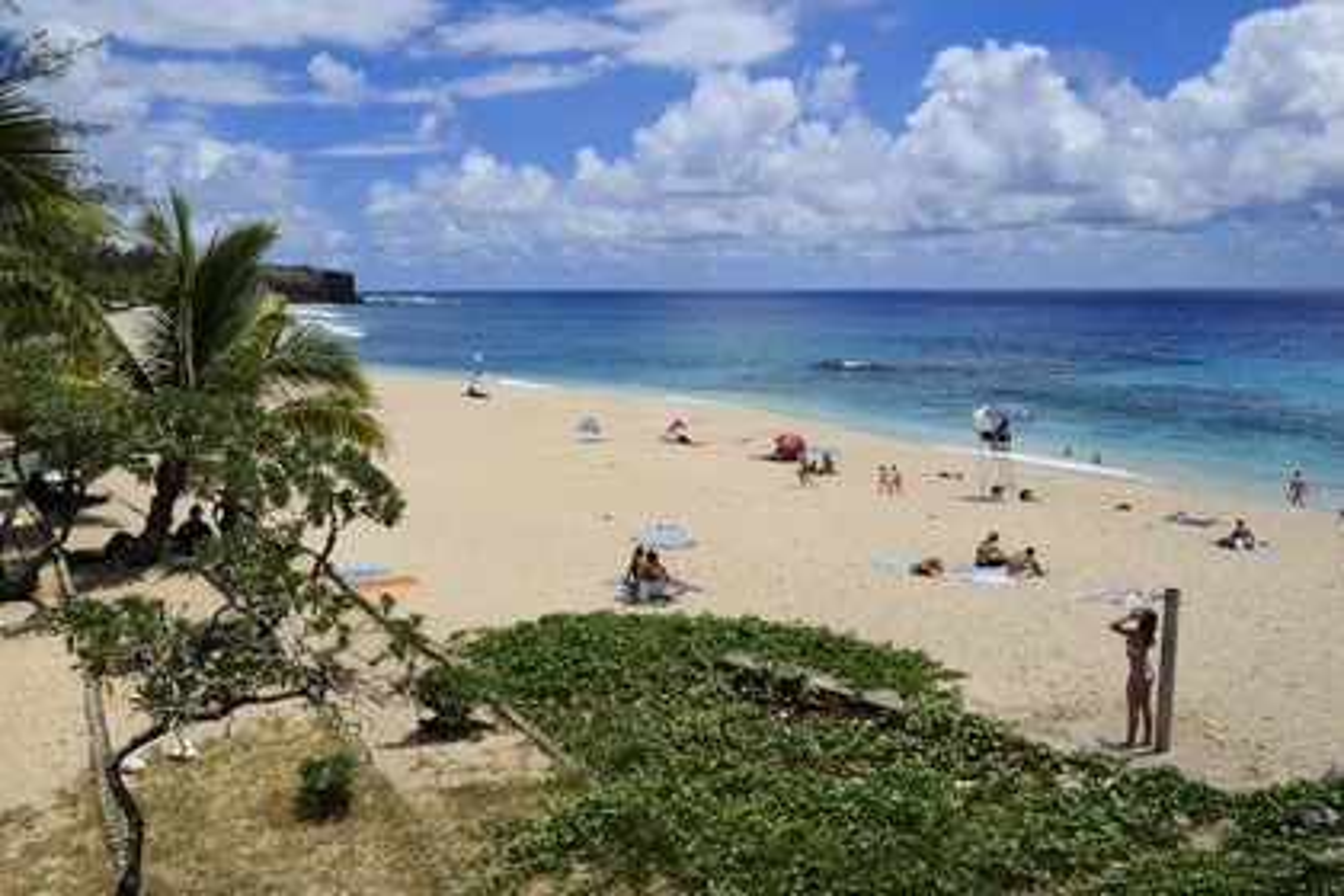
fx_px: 1083
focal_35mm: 29
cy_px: 448
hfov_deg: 63.7
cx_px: 672
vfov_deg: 45.0
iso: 200
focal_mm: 29
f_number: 20
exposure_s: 1/160
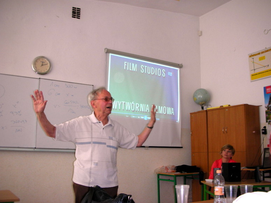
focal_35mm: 36
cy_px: 101
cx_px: 134
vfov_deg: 39.6
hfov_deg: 51.4
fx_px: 282
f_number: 3
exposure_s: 1/30
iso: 50
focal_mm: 5.8
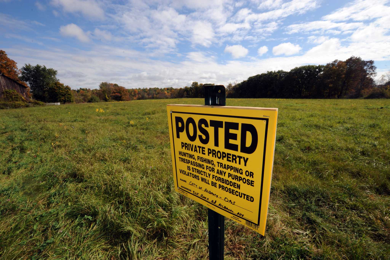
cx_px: 195
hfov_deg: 104.3
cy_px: 130
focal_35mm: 14
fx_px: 152
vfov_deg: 81.1
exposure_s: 1/250
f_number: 22
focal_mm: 14
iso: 400
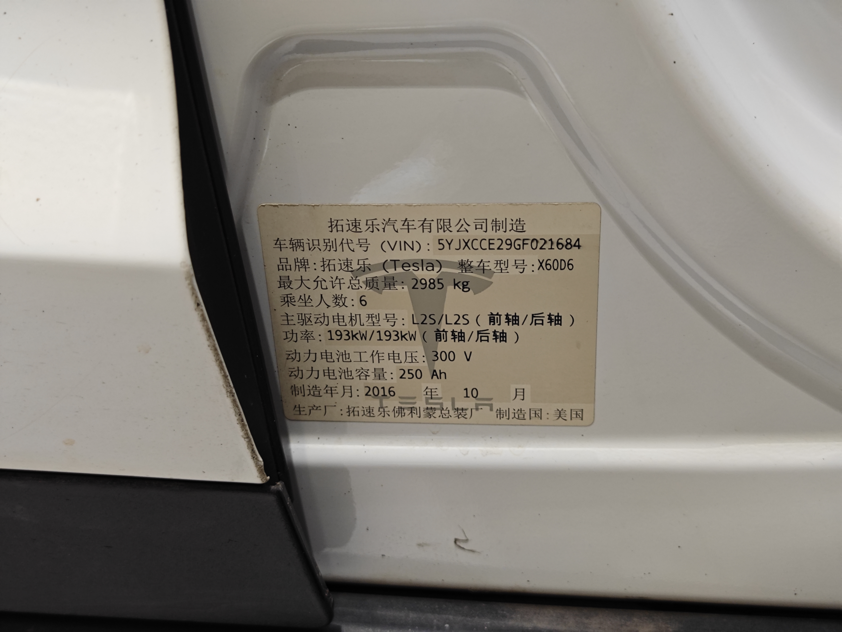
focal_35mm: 46
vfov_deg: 31.5
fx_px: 1119
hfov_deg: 41.2
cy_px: 316
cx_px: 421
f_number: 1.9
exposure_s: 1/100
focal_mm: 8.7
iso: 400
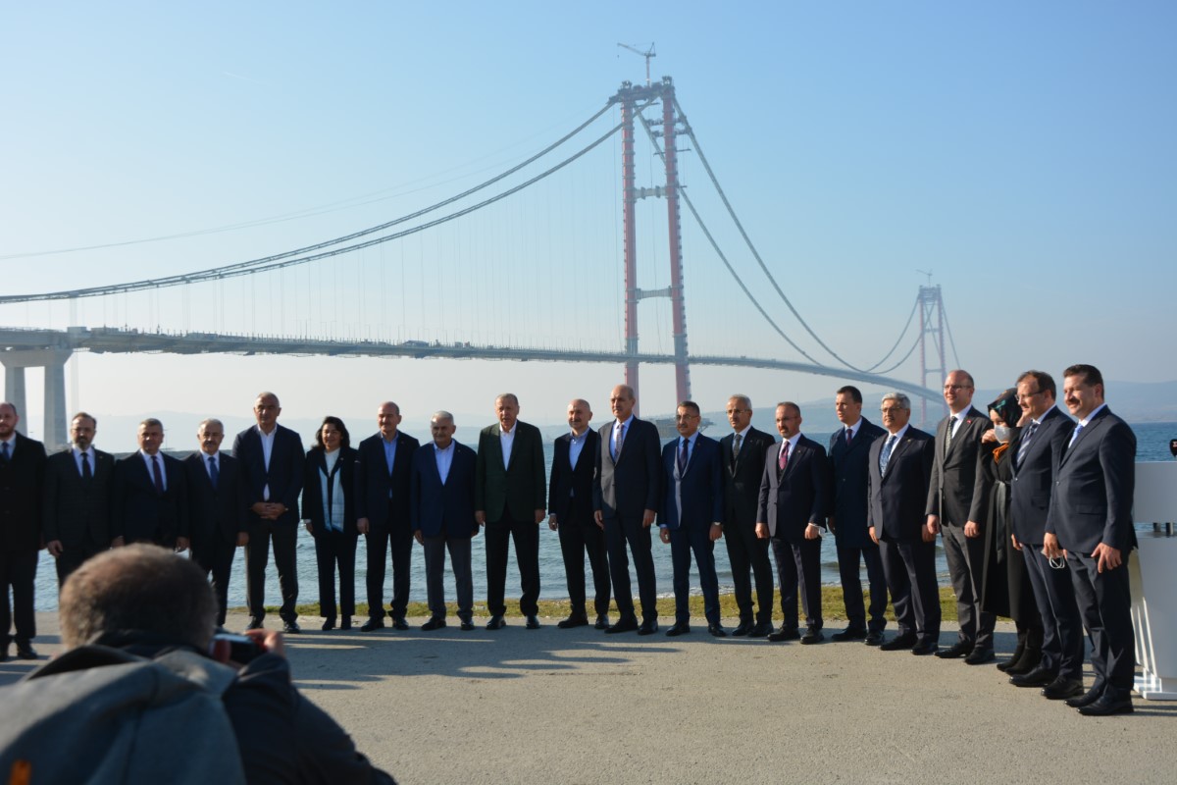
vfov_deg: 31.9
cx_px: 588
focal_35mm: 42
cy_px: 392
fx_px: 1373
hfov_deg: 46.4
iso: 100
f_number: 8
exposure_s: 1/250
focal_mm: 28
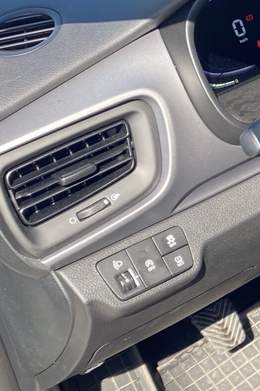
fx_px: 954
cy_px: 153
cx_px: 472
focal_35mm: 88
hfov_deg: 13.8
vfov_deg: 23.1
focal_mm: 4.25
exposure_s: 1/324
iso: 32
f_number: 1.8
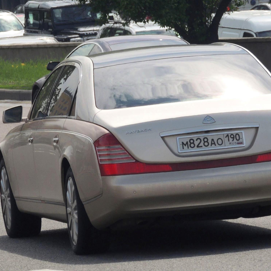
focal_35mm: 384
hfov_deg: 4.6
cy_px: 135
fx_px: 3401
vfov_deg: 4.6
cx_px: 159
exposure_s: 1/800
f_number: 4.8
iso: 100
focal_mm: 57.9
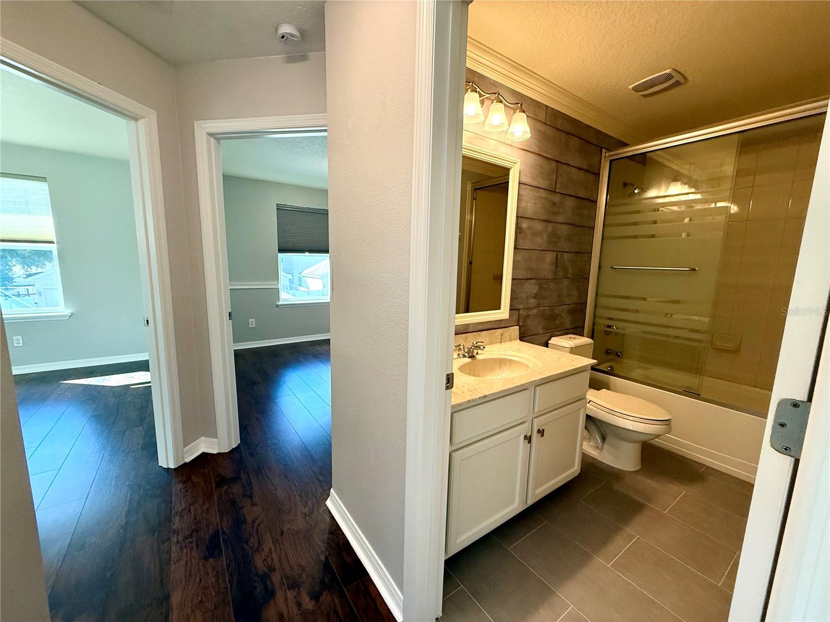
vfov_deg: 85.7
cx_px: 415
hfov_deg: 102.1
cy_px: 311
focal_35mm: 14
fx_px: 336
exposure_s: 1/120
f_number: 2.2
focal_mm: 2.22
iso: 250
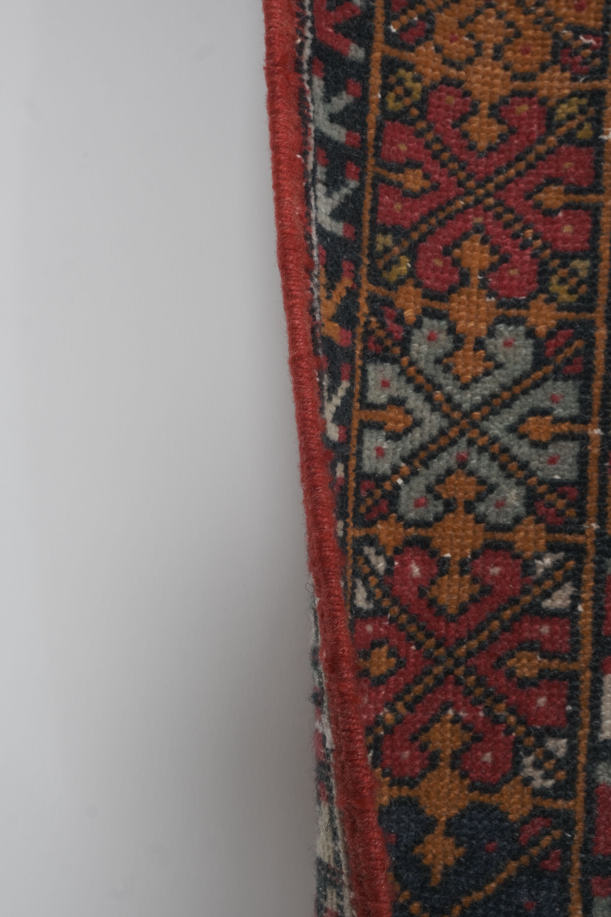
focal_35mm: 43
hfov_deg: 31.2
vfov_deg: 45.4
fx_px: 1095
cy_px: 458
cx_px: 306
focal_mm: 28.9
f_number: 11
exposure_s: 1/160
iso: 160
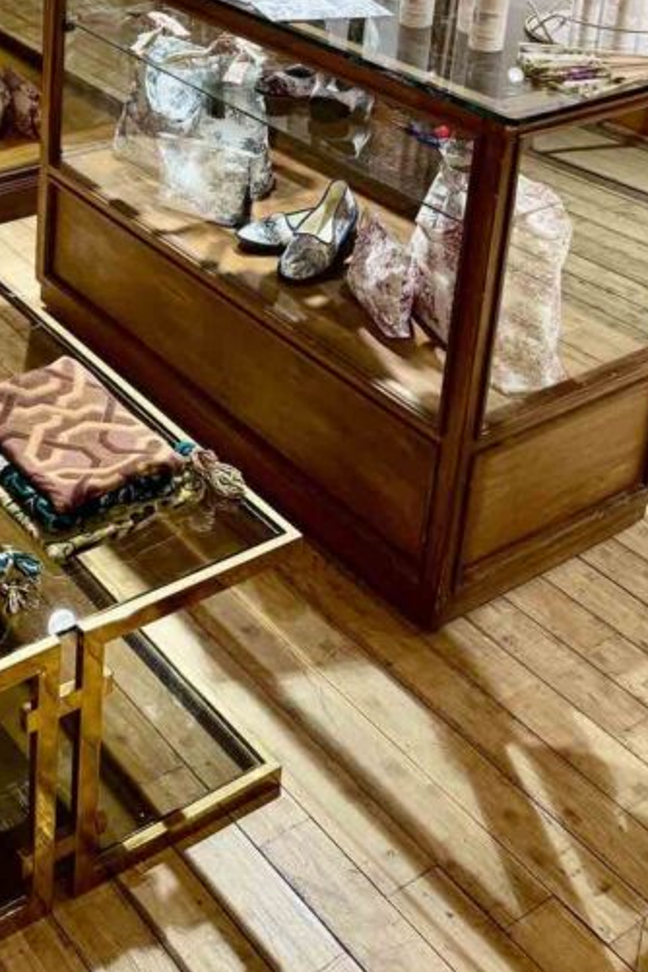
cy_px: -6
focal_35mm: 51
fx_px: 1377
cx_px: 45
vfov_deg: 35.1
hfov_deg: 25.5
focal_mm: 6.76
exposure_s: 1/100
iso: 160
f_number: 1.78
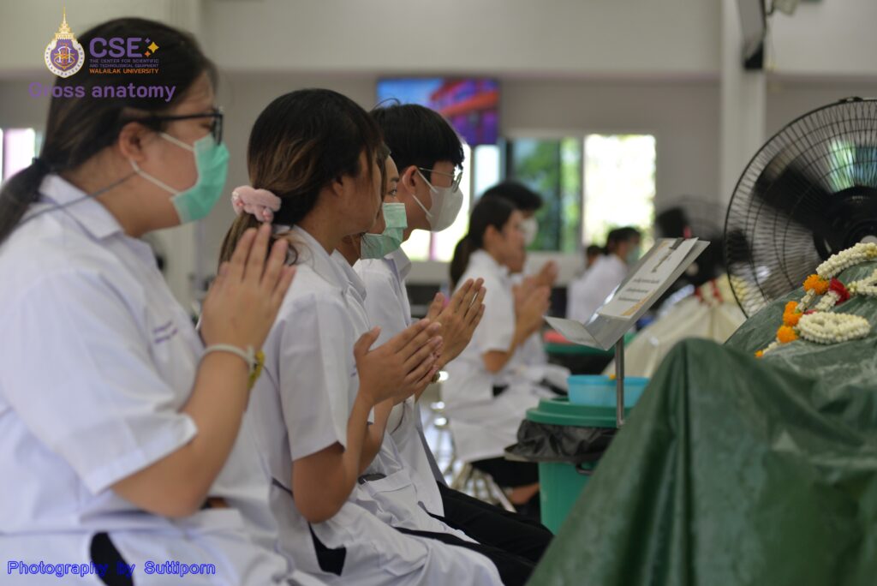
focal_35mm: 80
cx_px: 438
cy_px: 293
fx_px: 1950
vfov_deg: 17.1
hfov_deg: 25.3
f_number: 4
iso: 560
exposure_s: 1/250
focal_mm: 80
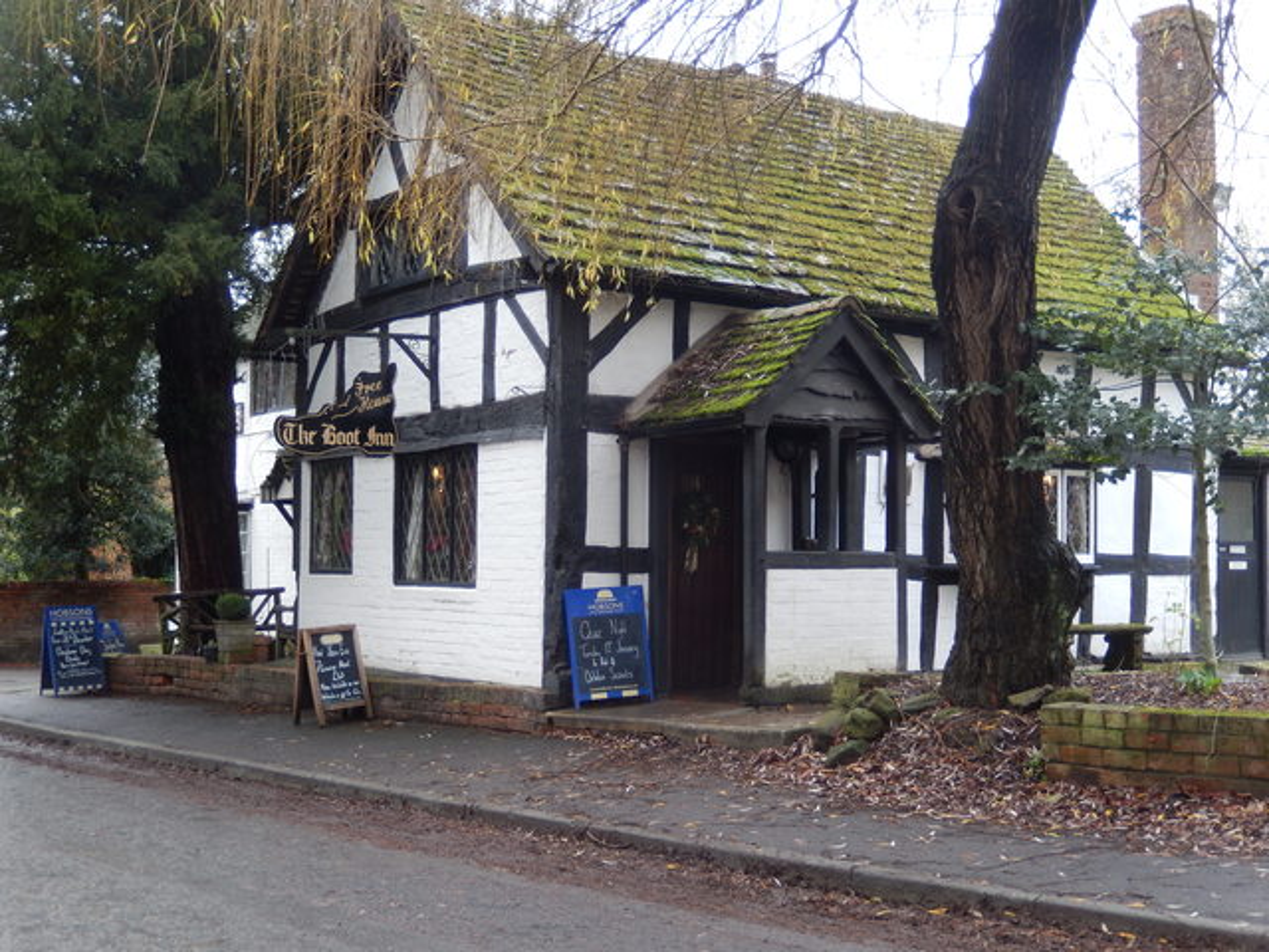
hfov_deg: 42.1
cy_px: 476
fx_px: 1650
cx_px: 634
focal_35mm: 45
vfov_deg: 32.2
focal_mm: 8.1
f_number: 4.3
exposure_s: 1/40
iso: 125
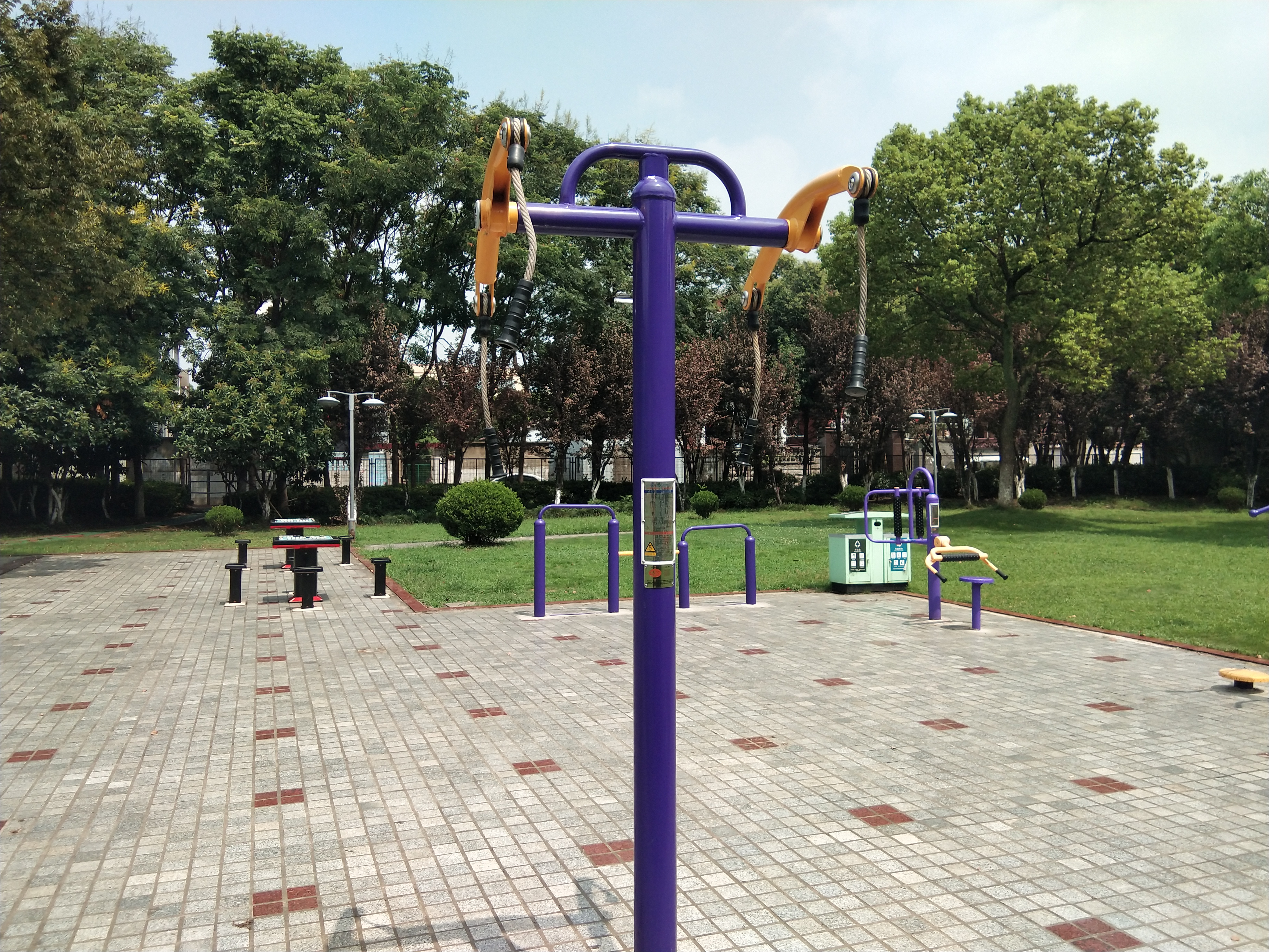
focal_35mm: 31
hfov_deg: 58.4
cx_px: 634
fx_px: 1136
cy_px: 476
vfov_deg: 45.4
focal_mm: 3.69
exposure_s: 1/861
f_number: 2.2
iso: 50
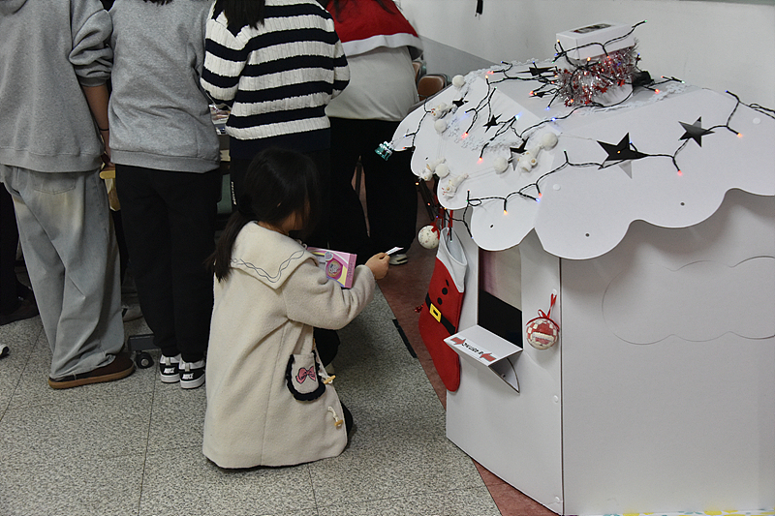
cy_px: 258
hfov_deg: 41.1
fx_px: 1033
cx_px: 388
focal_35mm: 48
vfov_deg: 28.1
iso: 3600
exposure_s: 1/125
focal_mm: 48
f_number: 5.6
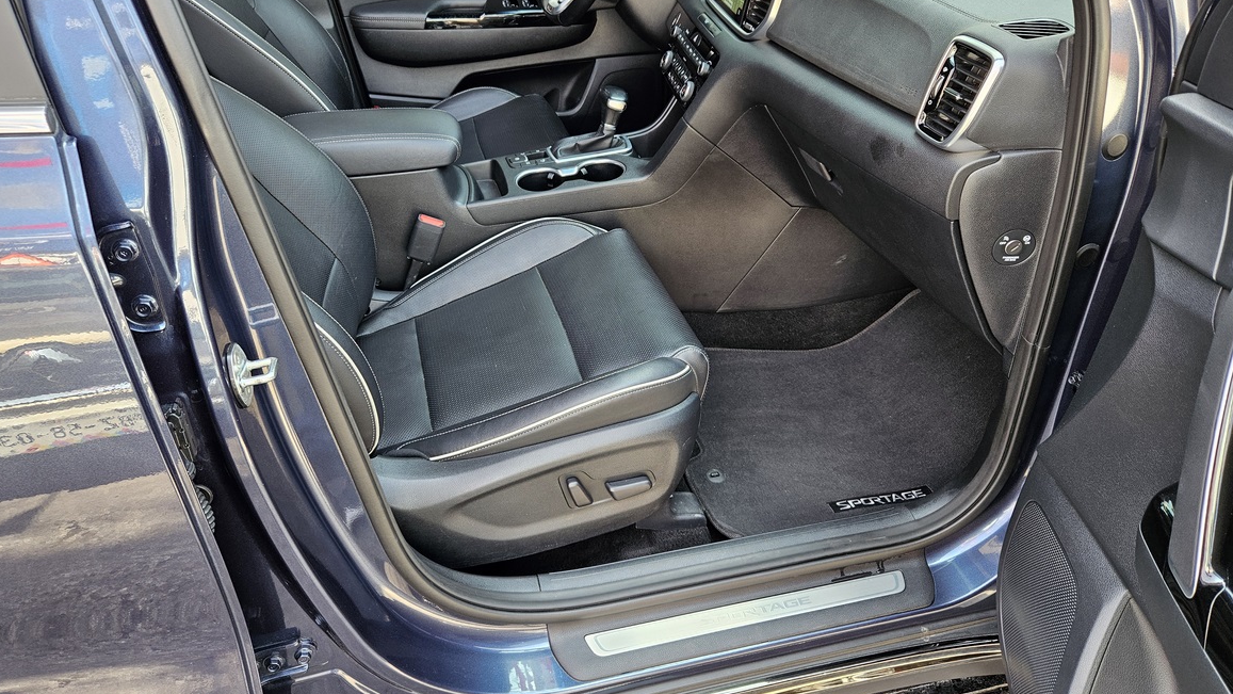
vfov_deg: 44.2
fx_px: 850
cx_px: 602
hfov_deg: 71.9
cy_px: 283
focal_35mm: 26
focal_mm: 5.4
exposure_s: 1/120
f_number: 1.8
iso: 80
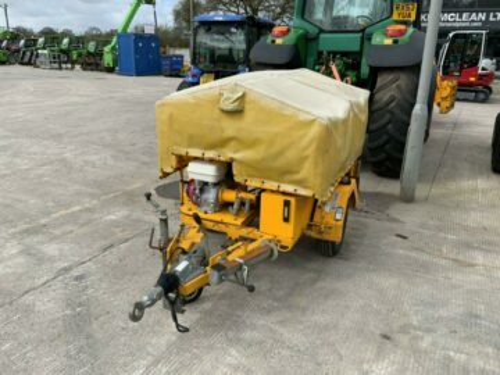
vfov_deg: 48.2
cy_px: 188
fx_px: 419
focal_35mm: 29
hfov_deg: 61.7
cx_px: 250
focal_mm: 3
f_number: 1.8
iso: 16
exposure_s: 1/1195
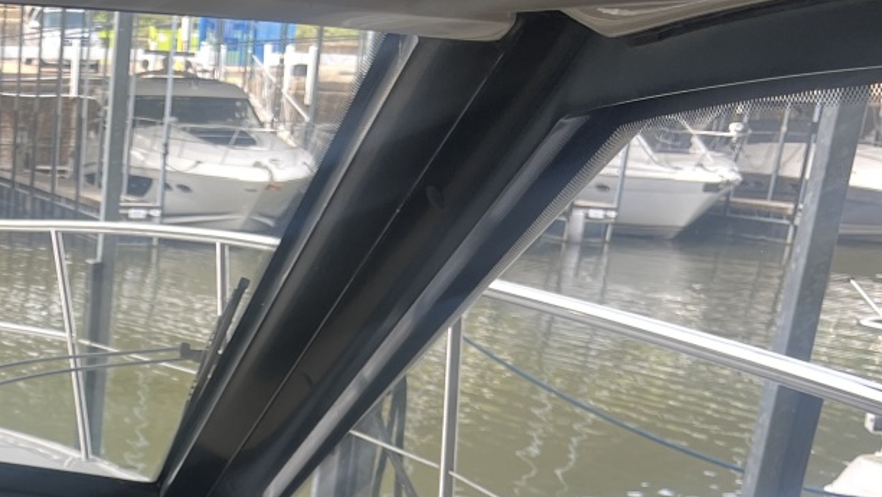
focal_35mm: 74
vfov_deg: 15.1
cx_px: -128
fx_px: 1732
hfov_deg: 26.0
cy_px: 743
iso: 40
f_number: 1.5
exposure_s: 1/173
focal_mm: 5.7
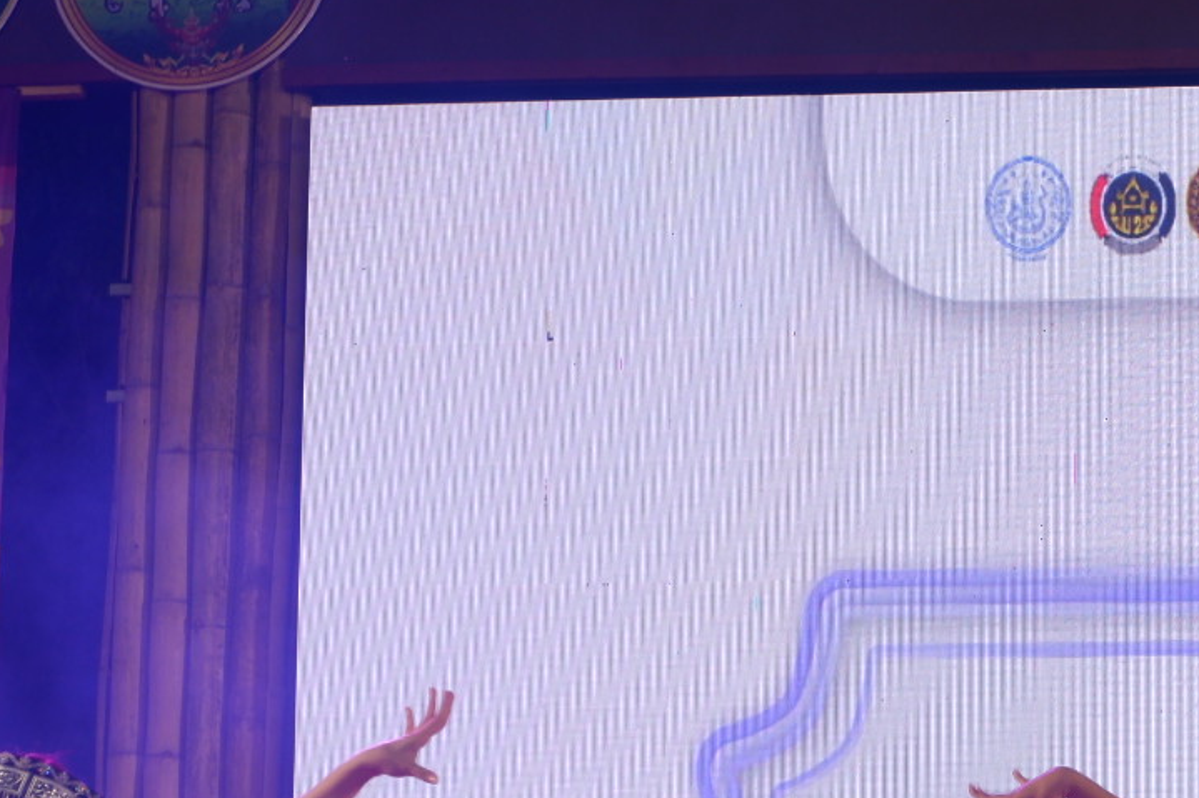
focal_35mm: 168
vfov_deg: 8.1
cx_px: 1371
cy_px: 976
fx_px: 5594
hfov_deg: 12.0
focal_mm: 45
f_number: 5.6
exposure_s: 1/100
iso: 250
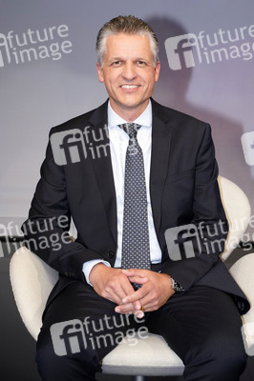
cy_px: 190
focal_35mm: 58
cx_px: 127
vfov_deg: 34.5
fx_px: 615
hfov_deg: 23.3
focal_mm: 58
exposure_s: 1/125
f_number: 5.6
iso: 2000
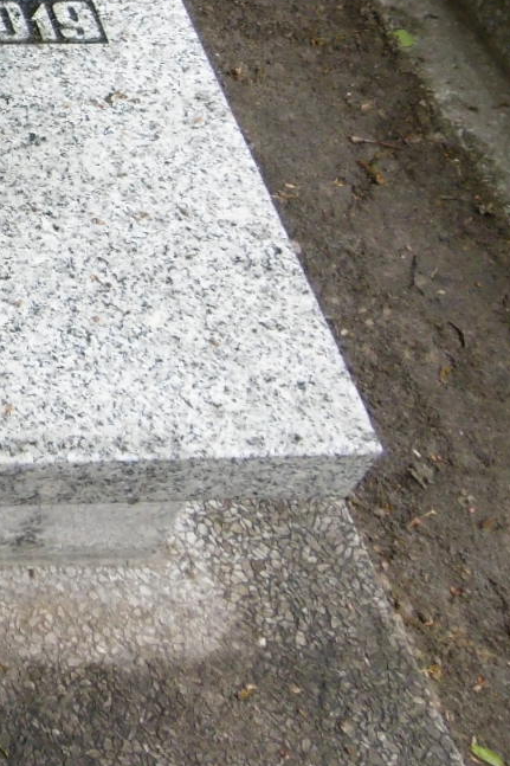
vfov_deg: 24.4
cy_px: -18
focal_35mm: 79
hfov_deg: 14.8
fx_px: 1680
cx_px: -440
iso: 100
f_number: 3.1
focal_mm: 4.3
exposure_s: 1/200
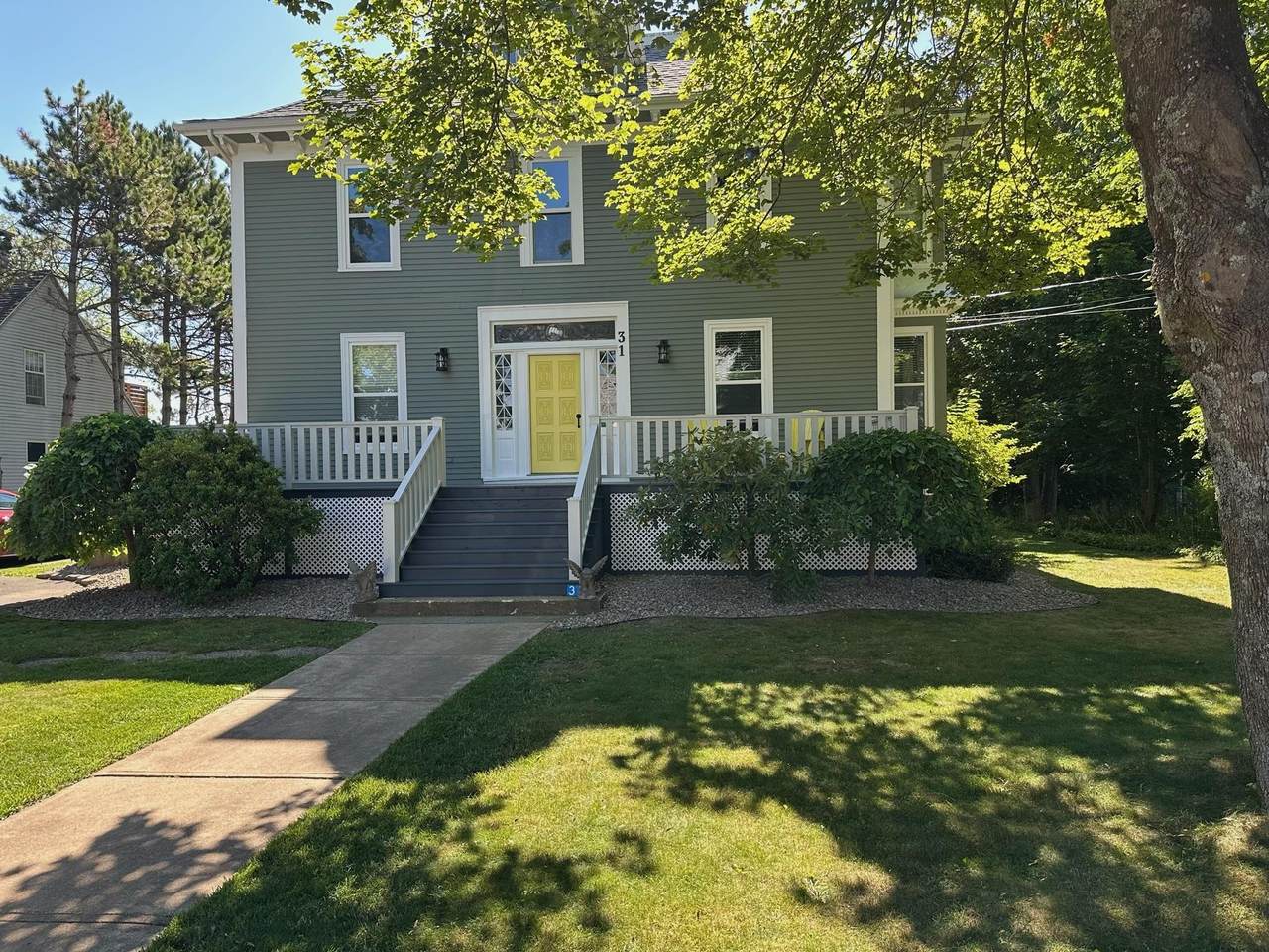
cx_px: 634
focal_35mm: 24
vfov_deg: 56.8
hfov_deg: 71.6
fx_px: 880
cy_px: 476
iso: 80
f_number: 1.78
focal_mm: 6.86
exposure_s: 1/549
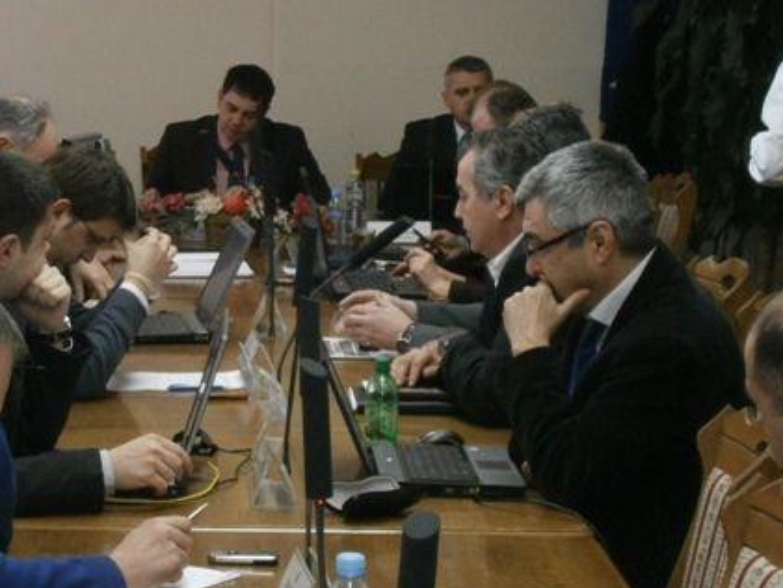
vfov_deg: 13.3
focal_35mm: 111
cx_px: 223
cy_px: 342
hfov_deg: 17.6
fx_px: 2511
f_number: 4.4
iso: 500
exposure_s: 1/50
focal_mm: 13
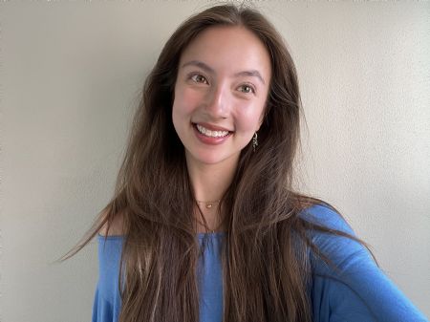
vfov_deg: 58.8
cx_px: 215
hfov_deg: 74.0
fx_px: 286
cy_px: 161
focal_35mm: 23
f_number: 2.2
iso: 100
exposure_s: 1/72
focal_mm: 2.71
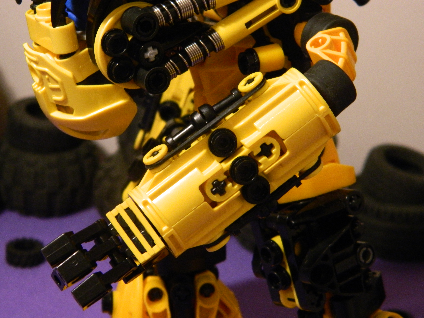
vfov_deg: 9.9
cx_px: 212
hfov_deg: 13.2
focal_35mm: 150
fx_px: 1837
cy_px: 159
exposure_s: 1/15
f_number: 4.9
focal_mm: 27
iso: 400
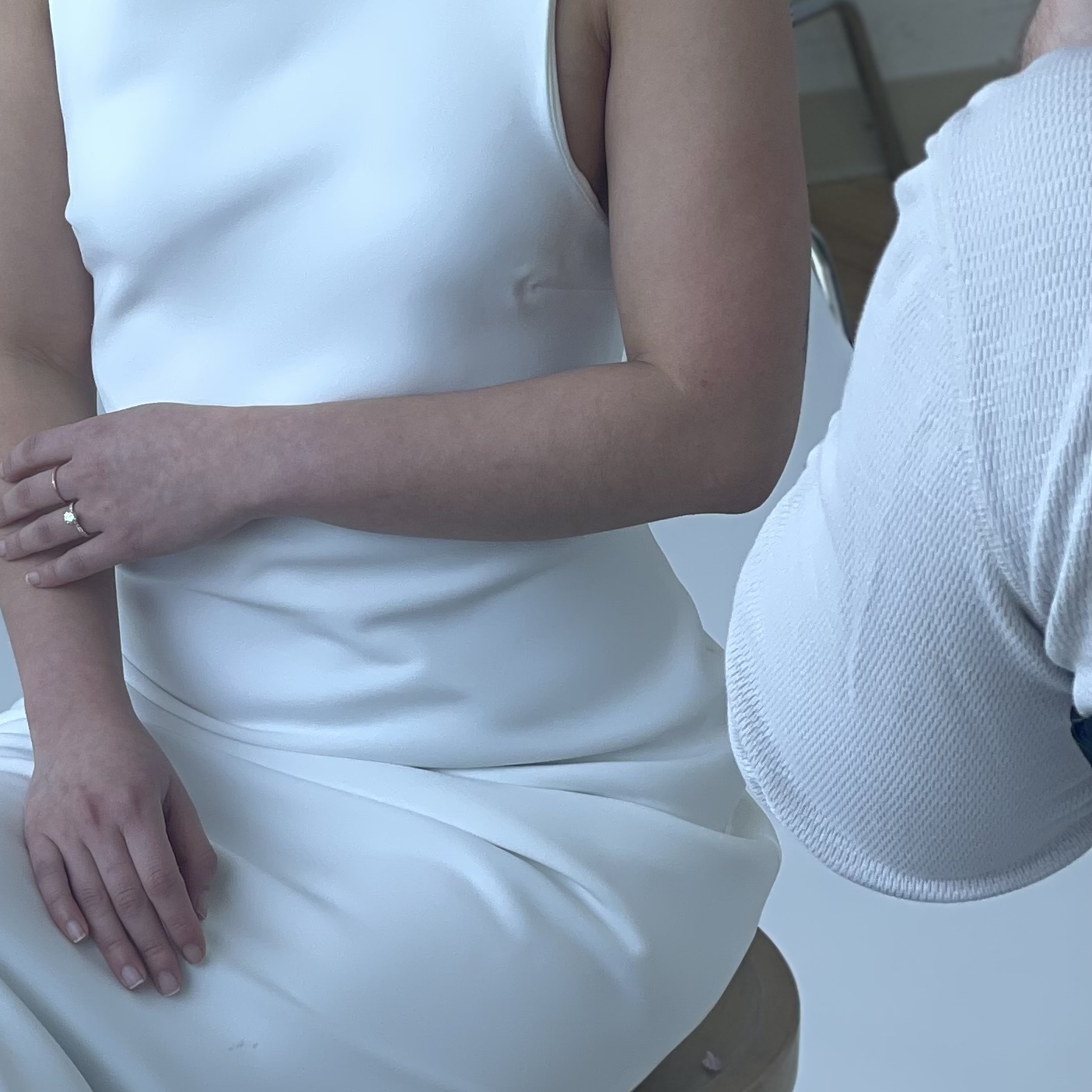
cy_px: 426
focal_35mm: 132
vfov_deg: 13.2
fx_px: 4711
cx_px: -83
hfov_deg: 13.0
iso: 25
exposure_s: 1/122
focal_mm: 6
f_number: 2
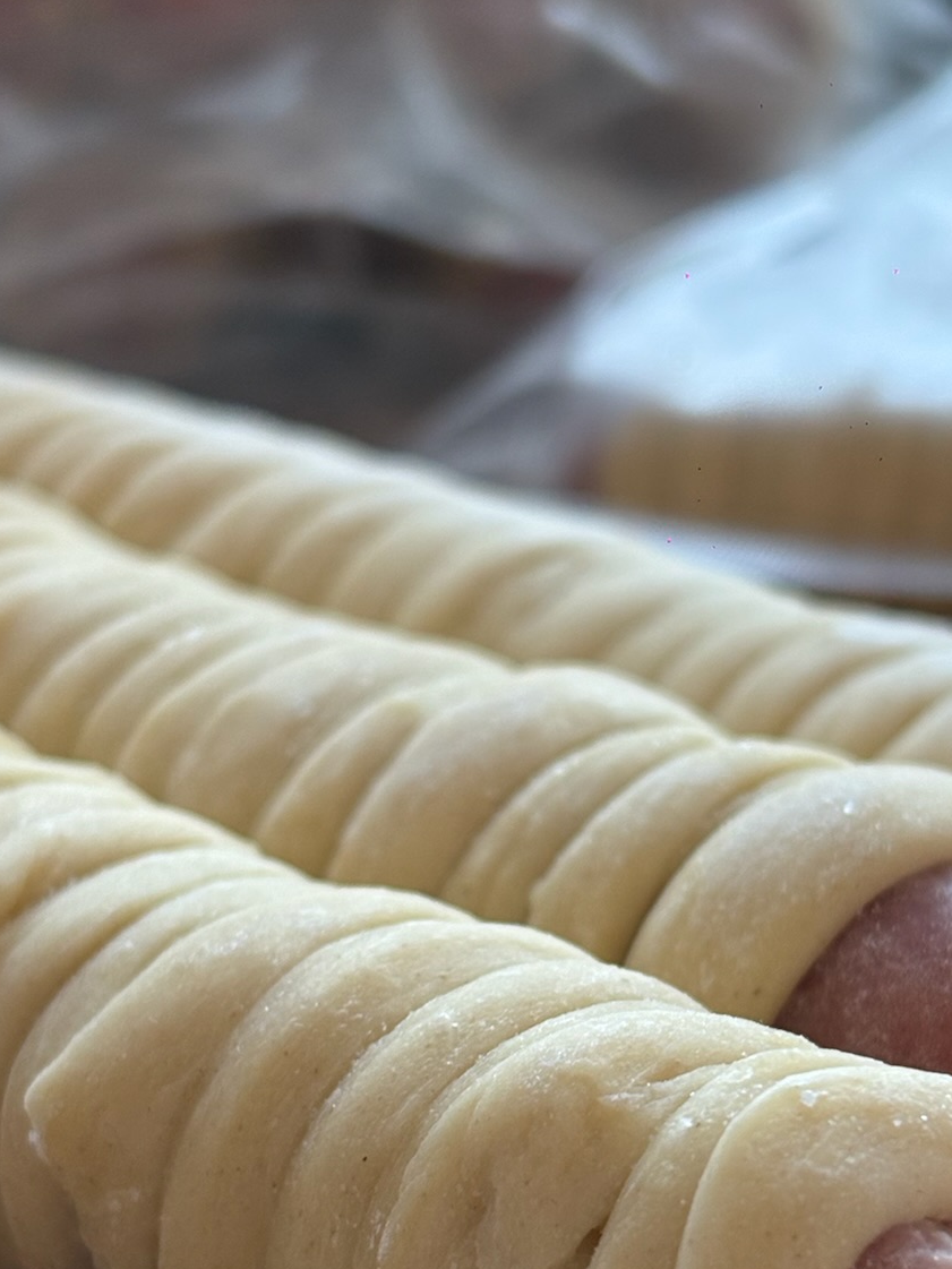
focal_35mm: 95
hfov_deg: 15.6
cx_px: 556
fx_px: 3483
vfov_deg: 20.6
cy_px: 795
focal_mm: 5.96
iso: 80
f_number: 1.6
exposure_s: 1/60
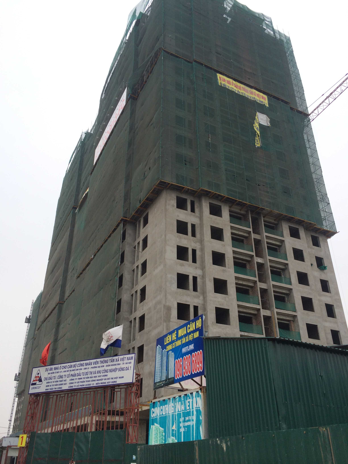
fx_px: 402
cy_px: 232
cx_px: 174
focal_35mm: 30
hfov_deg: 46.8
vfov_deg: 60.0
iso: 32
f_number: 2.2
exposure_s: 1/1053
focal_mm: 4.12
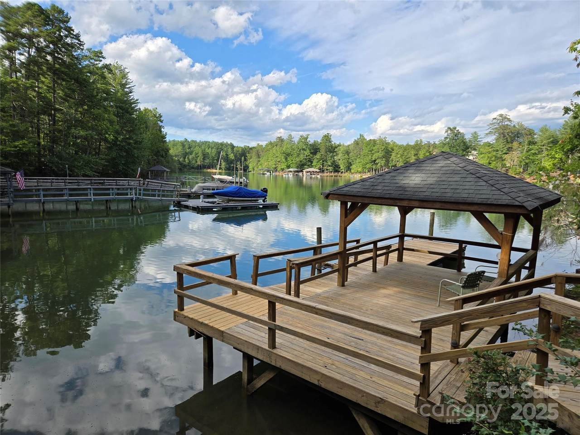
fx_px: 385
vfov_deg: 58.9
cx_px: 290
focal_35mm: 23
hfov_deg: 73.9
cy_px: 218
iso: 25
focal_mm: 5.4
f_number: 1.8
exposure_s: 1/1064
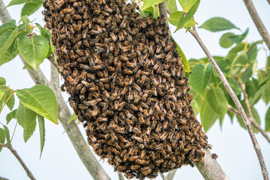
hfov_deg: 3.4
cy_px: 90
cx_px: 135
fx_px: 4500
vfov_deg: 2.3
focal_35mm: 600
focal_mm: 220
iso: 800
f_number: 8
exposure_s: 1/800
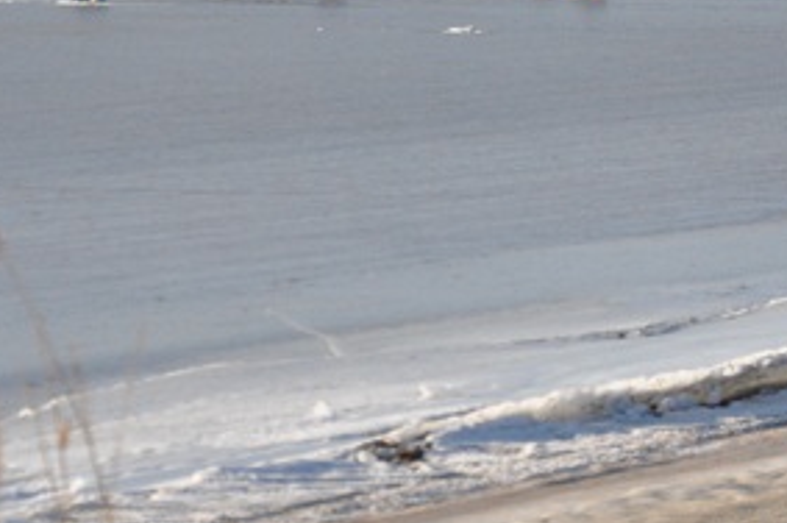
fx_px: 6944
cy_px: 58
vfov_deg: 4.3
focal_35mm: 318
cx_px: 818
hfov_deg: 6.5
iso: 400
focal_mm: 70
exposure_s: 1/400
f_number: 5.3
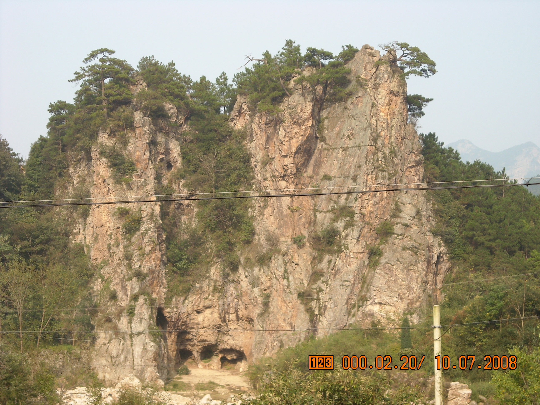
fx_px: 1638
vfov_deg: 14.1
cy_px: 202
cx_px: 270
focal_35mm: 105
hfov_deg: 18.7
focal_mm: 17.1
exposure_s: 1/201
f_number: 4.7
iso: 64
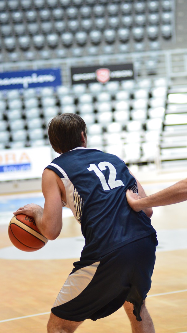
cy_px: 210
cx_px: 125
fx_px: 1252
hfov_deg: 8.5
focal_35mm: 142
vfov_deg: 15.1
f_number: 3.2
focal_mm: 92
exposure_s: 1/500
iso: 2000
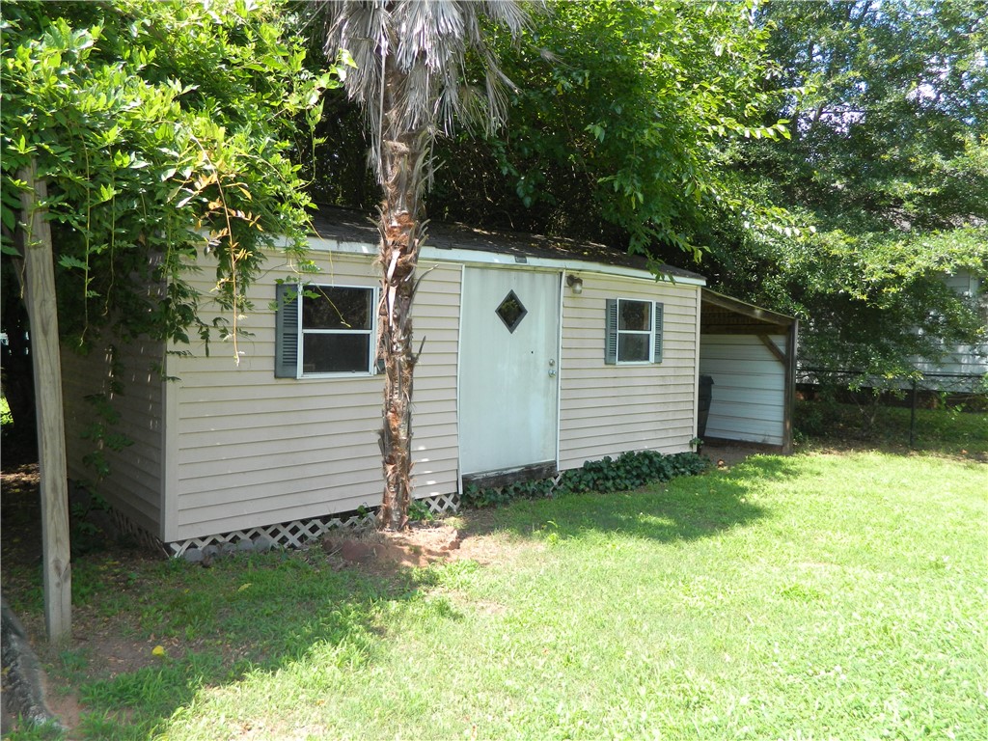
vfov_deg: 54.9
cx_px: 494
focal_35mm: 25
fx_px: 714
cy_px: 370
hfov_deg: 69.4
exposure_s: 1/320
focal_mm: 4.5
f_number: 3.1
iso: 110
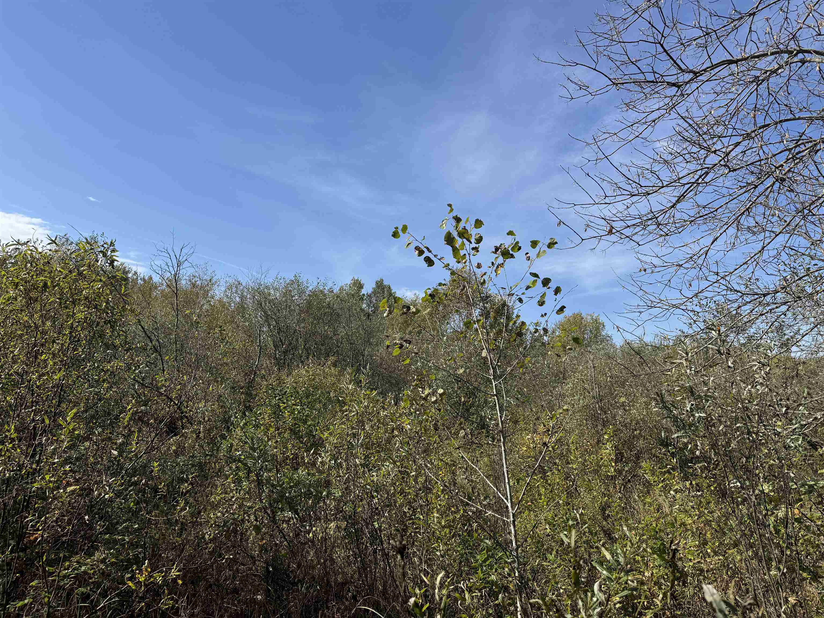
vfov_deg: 56.8
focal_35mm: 24
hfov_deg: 71.6
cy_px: 309
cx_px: 412
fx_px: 571
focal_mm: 6.76
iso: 80
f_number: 1.78
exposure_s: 1/4049
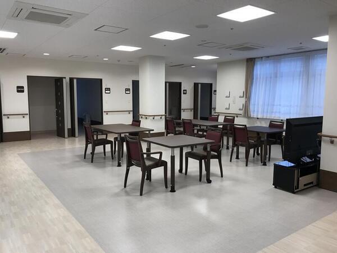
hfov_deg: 63.4
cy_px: 126
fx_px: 273
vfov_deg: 49.7
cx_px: 168
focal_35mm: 28
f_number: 1.8
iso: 25
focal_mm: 3.99
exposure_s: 1/40
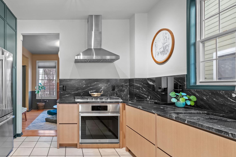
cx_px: 80
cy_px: 85
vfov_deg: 59.4
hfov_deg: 78.7
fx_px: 138
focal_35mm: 21
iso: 640
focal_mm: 10
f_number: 7.1
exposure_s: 1
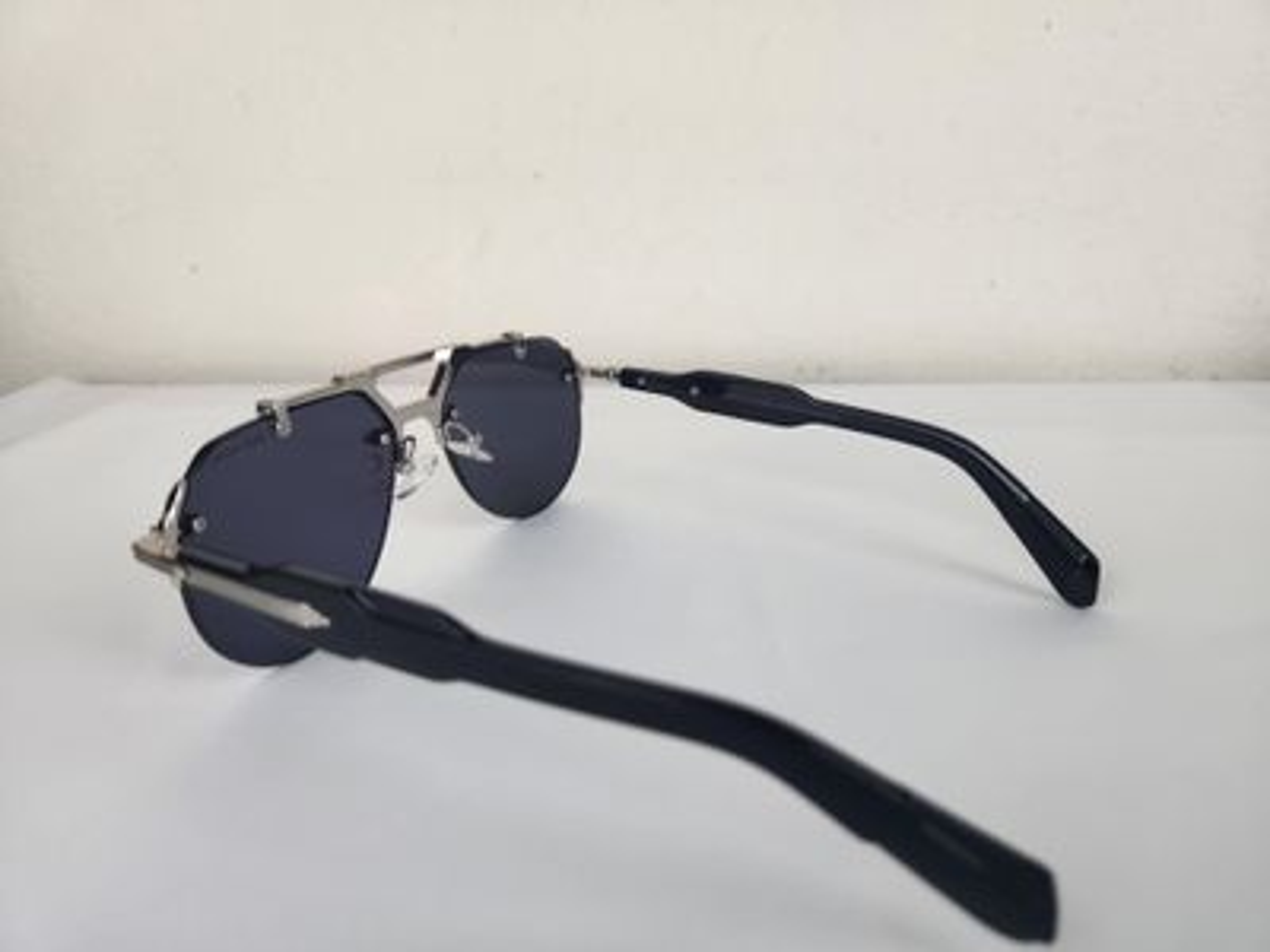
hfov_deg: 73.9
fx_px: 844
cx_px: 635
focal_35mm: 23
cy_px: 476
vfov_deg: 58.9
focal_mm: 5.4
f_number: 1.8
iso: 50
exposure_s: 1/180
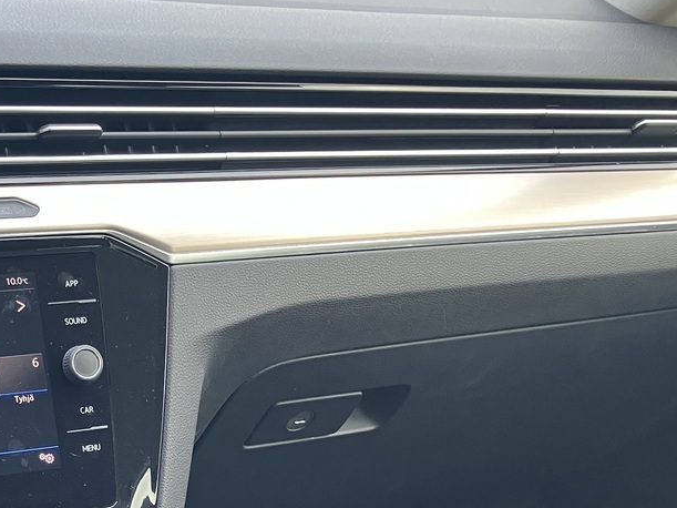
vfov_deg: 21.2
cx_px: 39
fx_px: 1291
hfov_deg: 28.0
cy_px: 548
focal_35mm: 66
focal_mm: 3.99
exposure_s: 1/64
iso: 80
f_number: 1.8
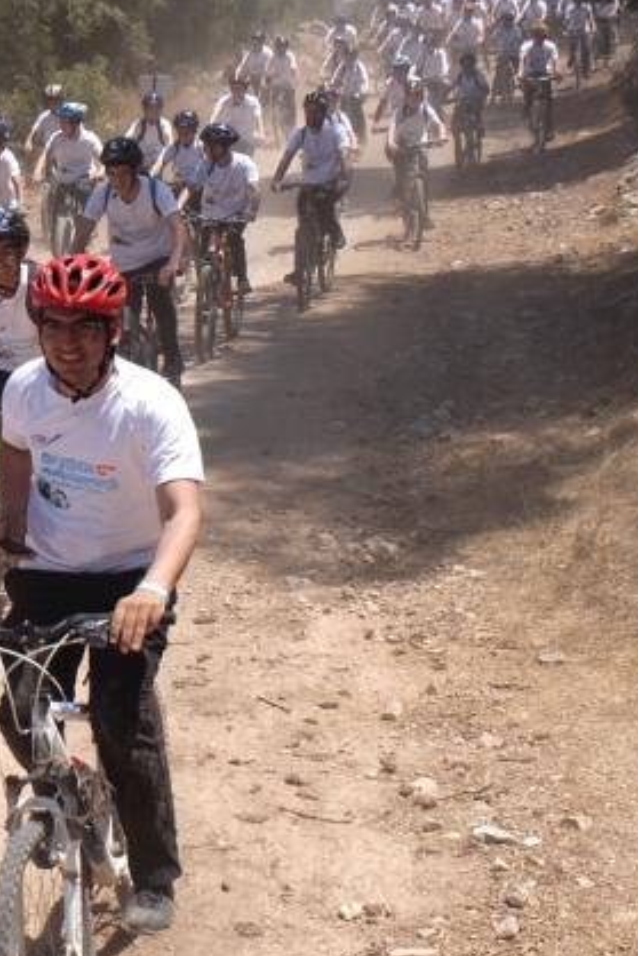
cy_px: 577
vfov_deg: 28.4
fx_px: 1886
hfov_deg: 18.5
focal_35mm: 71
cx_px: -62
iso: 100
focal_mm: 19.6
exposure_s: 1/500
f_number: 5
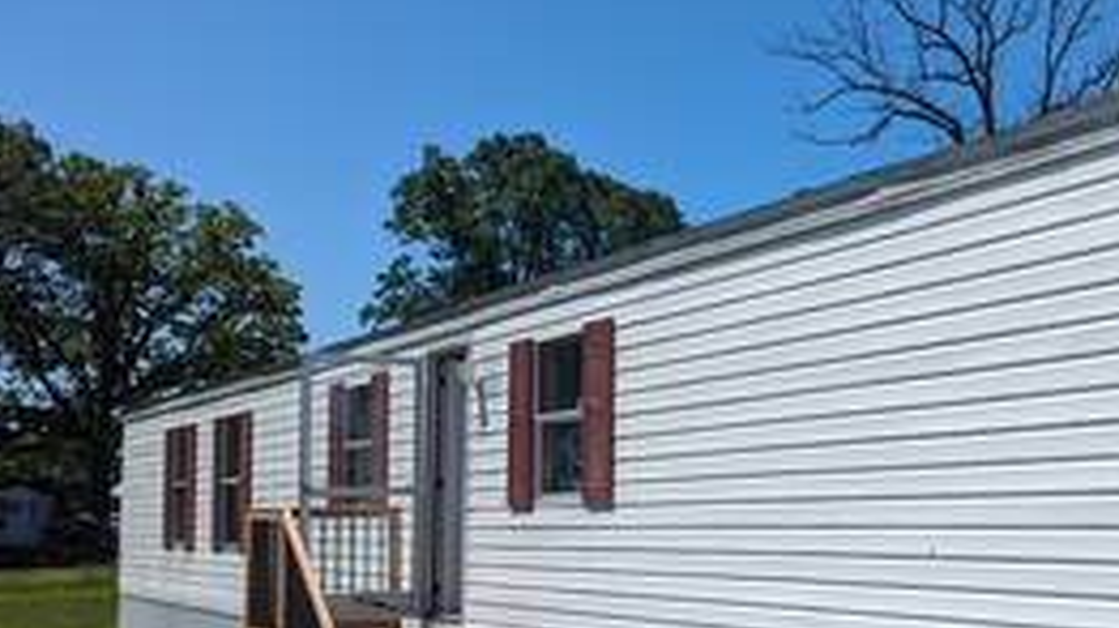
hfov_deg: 38.5
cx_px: 948
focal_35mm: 51
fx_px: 1512
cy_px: 431
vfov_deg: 23.3
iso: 52
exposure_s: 1/3236
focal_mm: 6.81
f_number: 1.85
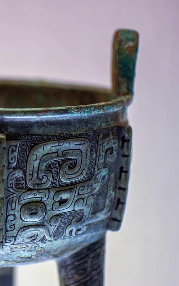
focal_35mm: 161
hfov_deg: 8.1
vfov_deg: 13.0
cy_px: 143
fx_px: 1256
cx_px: 1
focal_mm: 105
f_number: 3
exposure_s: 1/80
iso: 640
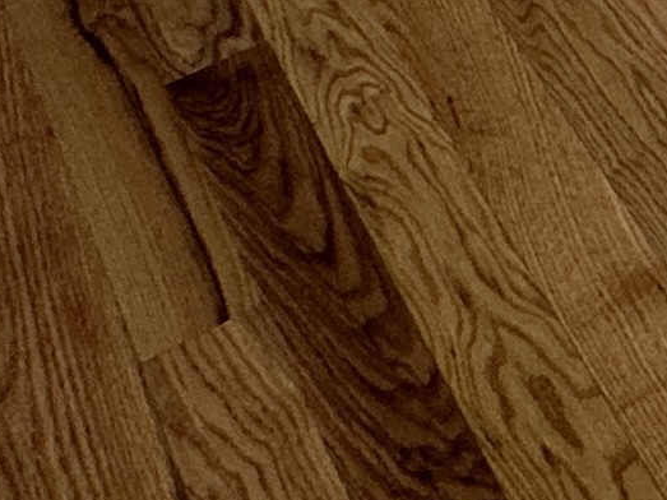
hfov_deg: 13.0
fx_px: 2081
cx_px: 1676
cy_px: -767
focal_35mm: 108
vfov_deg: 11.1
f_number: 2.2
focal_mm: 2.22
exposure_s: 1/120
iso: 64
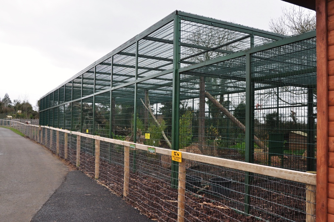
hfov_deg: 55.2
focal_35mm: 34
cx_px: 167
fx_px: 320
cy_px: 111
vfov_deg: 38.3
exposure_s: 1/100
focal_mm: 23
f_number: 9
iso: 400
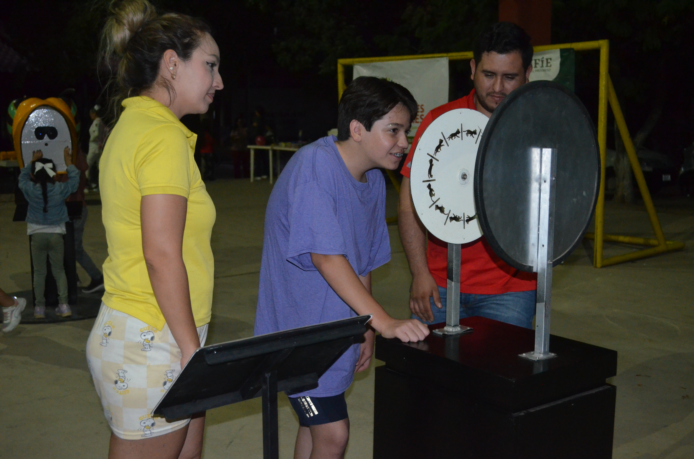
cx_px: 347
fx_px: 923
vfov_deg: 28.0
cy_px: 230
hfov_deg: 41.2
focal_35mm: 48
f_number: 4.8
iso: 3200
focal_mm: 32
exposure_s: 1/60
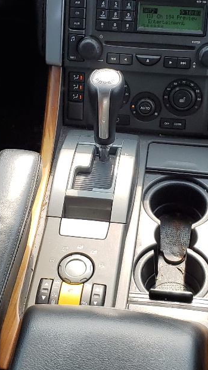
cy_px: 144
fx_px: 716
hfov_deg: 16.5
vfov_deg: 28.9
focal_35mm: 73
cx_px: 116
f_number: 1.5
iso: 50
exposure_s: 1/556
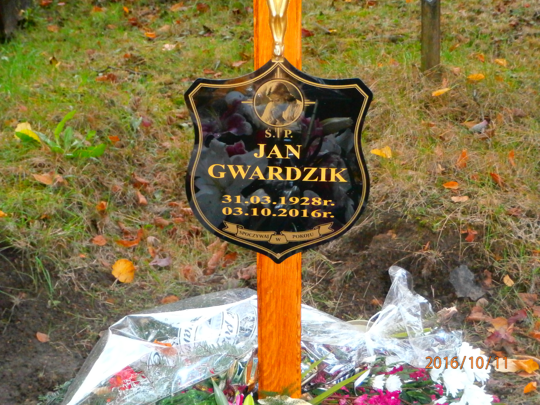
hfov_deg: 22.8
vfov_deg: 17.2
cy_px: 202
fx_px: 1342
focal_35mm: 86
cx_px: 270
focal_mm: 15.16
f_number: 5
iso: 800
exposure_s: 1/40
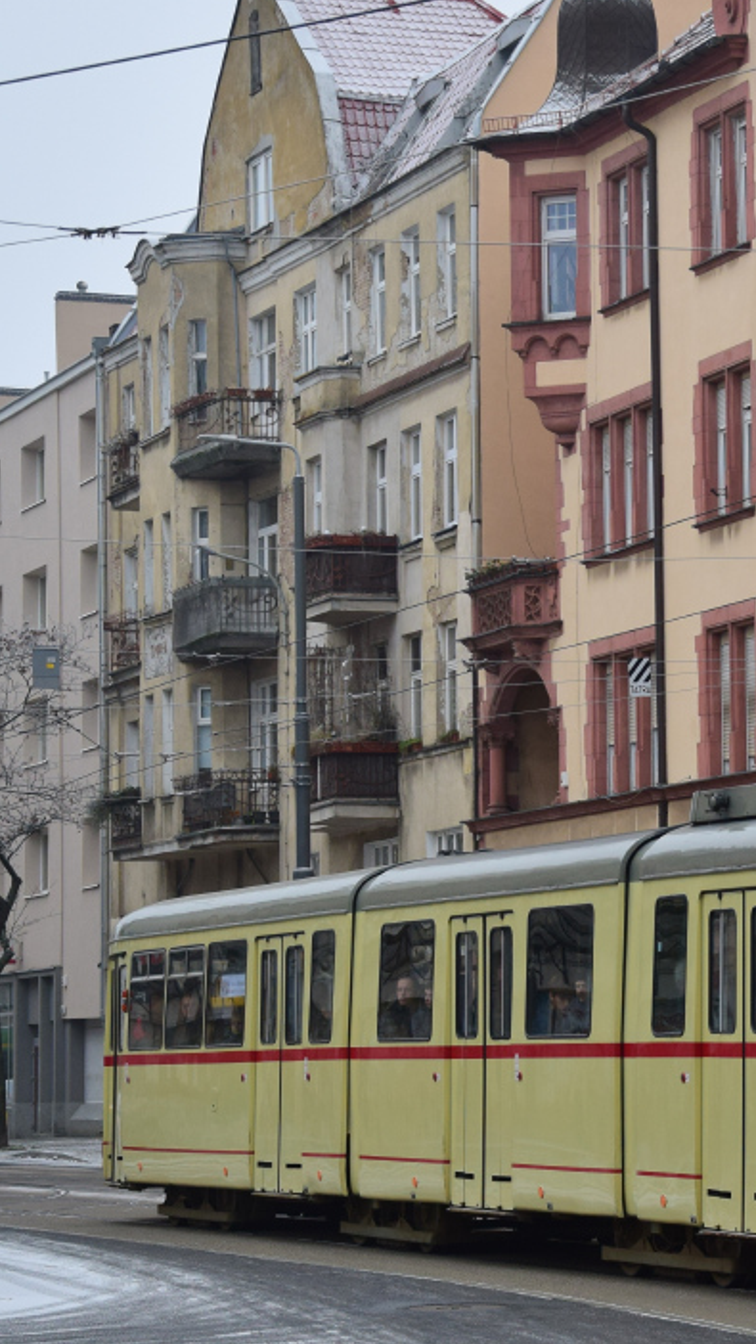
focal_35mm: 131
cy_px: 679
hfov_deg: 9.1
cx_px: 903
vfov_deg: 16.4
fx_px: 4666
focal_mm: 45
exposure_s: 1/320
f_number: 5
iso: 400
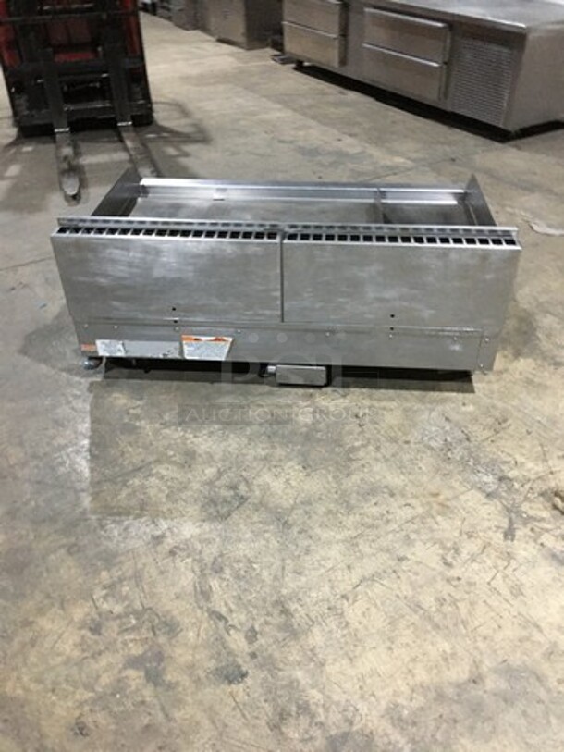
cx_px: 282
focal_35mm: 29
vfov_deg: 61.7
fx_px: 630
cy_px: 376
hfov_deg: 48.2
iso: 50
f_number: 2.2
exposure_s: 1/4
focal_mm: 4.15
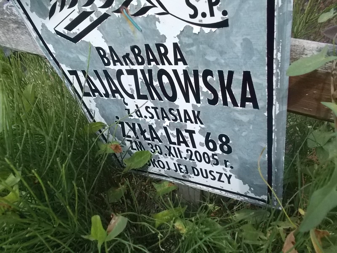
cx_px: 168
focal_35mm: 26
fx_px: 253
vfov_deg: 53.1
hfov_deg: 67.3
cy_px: 126
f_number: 8
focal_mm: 4.6
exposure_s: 1/500
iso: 400
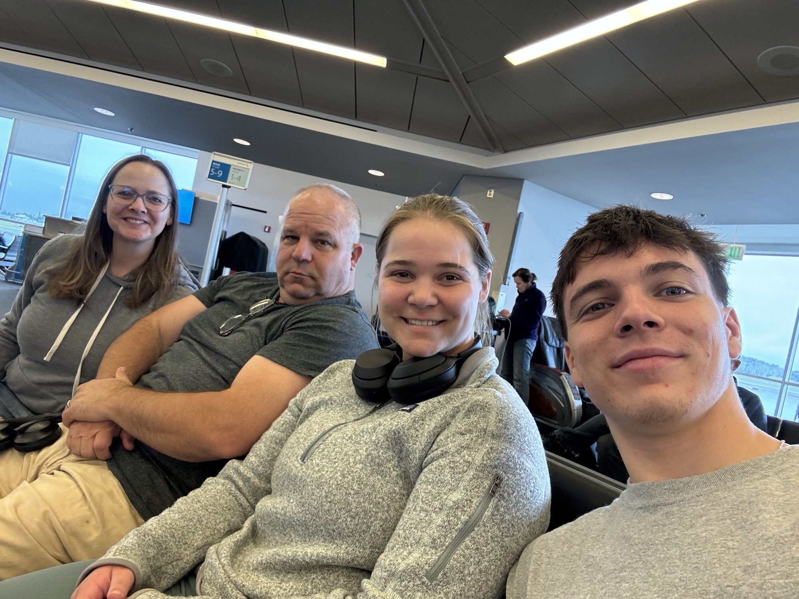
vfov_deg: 58.9
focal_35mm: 23
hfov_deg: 73.9
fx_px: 531
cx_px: 400
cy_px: 300
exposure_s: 1/60
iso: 160
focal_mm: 2.69
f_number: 1.9
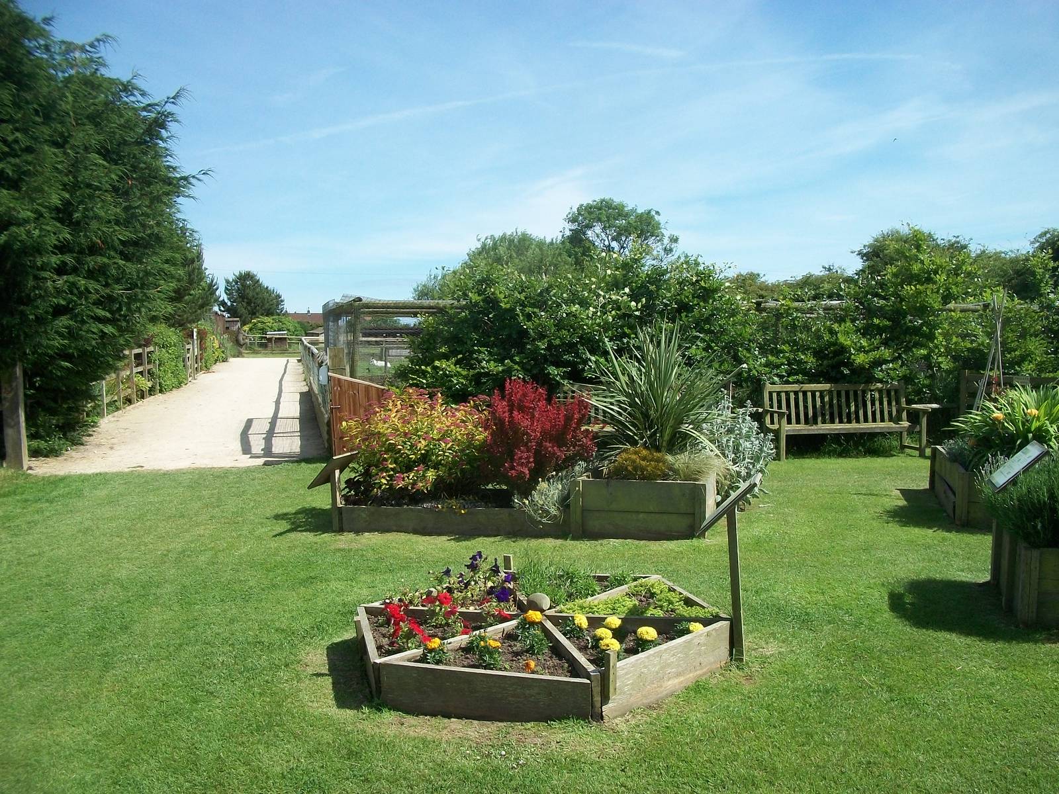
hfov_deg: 56.8
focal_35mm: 32
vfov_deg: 44.2
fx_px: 979
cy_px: 397
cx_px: 530
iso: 80
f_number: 5.5
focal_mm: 5.7
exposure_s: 1/320
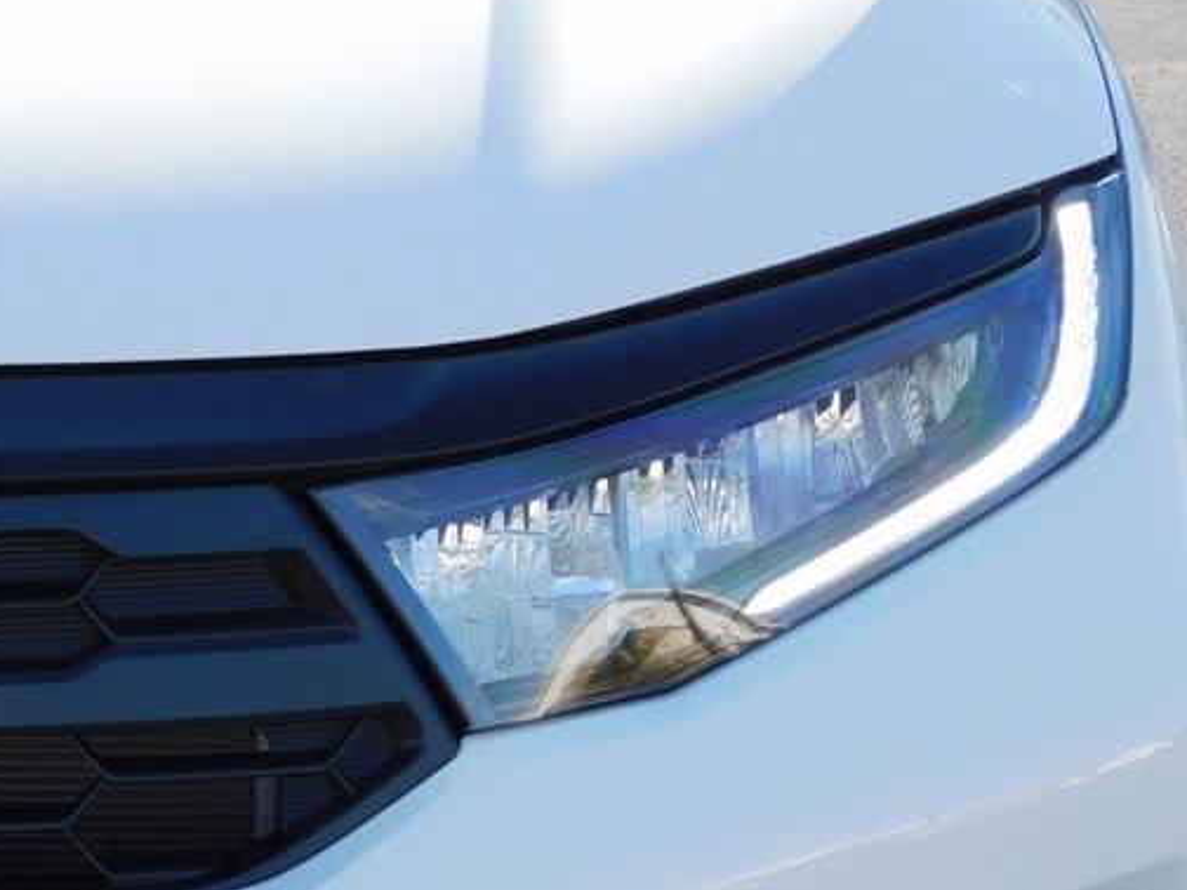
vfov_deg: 11.0
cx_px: 287
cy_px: 890
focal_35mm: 134
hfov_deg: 14.7
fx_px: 4595
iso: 125
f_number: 4.2
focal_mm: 11.7
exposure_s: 1/320
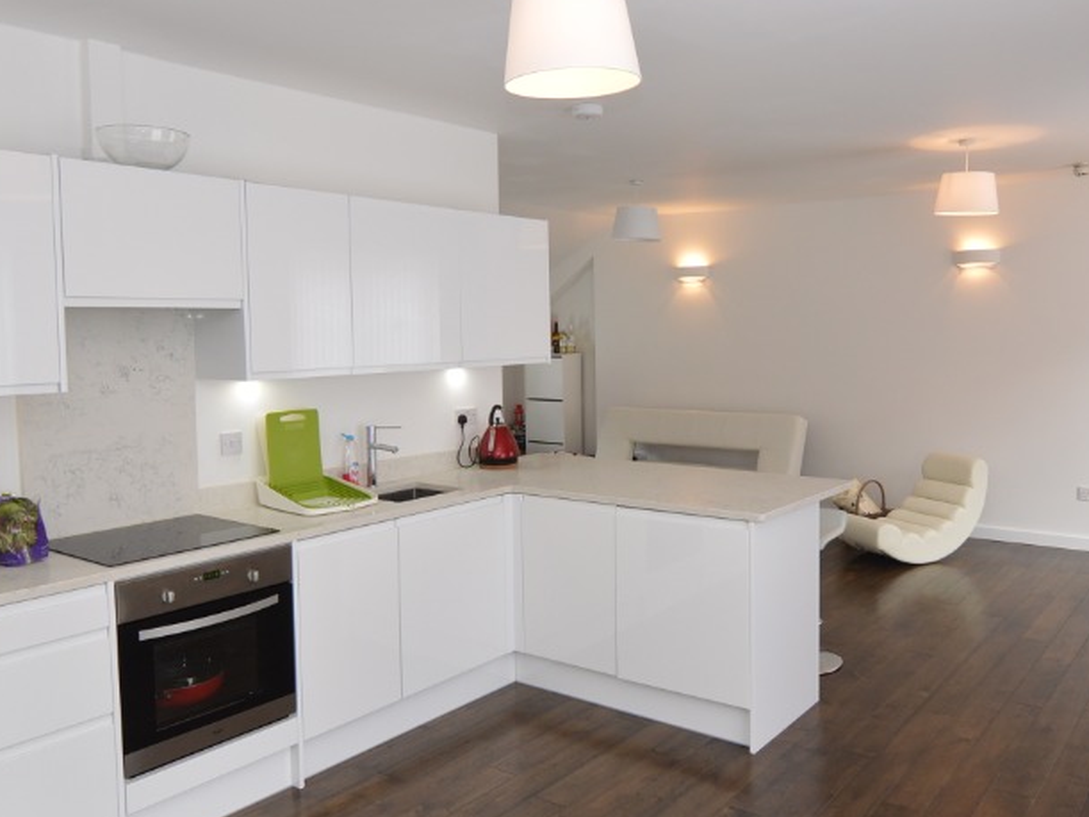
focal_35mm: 29
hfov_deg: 61.4
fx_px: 912
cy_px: 383
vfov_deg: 48.2
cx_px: 629
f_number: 5
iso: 400
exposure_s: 1/100
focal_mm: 12
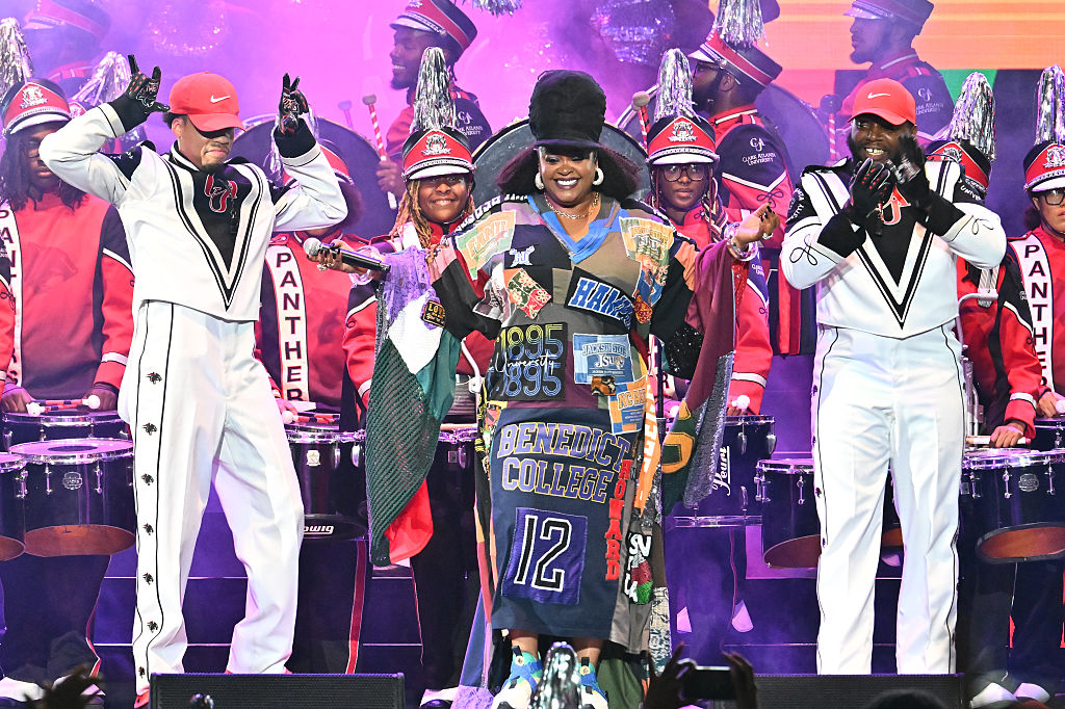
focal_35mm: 450
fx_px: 13307
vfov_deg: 3.1
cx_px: 532
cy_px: 354
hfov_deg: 4.6
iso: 5000
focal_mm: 300
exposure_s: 1/200
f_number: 6
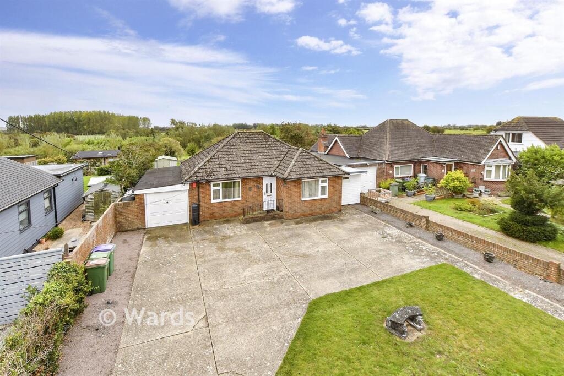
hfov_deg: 100.4
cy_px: 188
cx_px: 282
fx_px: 235
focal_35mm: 15
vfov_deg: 77.3
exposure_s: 1/250
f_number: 6.3
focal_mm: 10
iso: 200
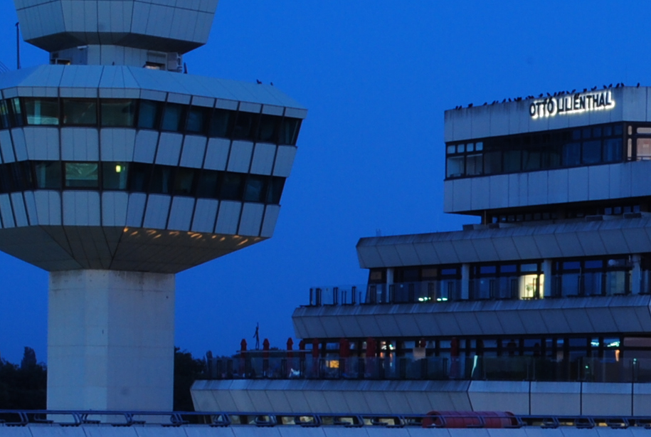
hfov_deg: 9.7
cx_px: 731
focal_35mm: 209
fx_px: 3787
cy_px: 399
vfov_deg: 6.6
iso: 100
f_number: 22
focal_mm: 44
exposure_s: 10
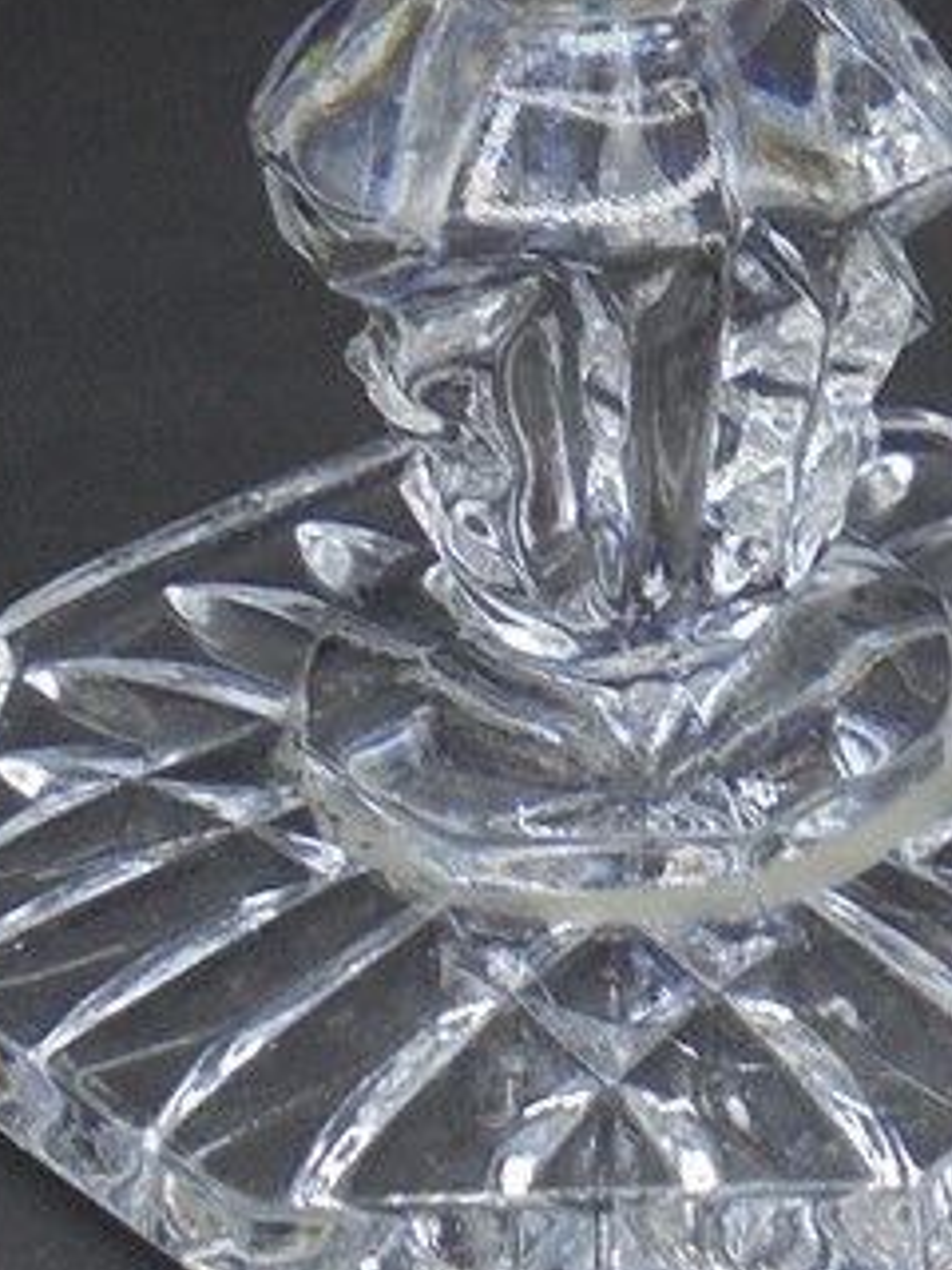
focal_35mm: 107
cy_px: 296
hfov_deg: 13.1
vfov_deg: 18.2
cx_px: 1408
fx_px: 3924
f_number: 4.2
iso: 100
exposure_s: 1/30
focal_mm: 6.9
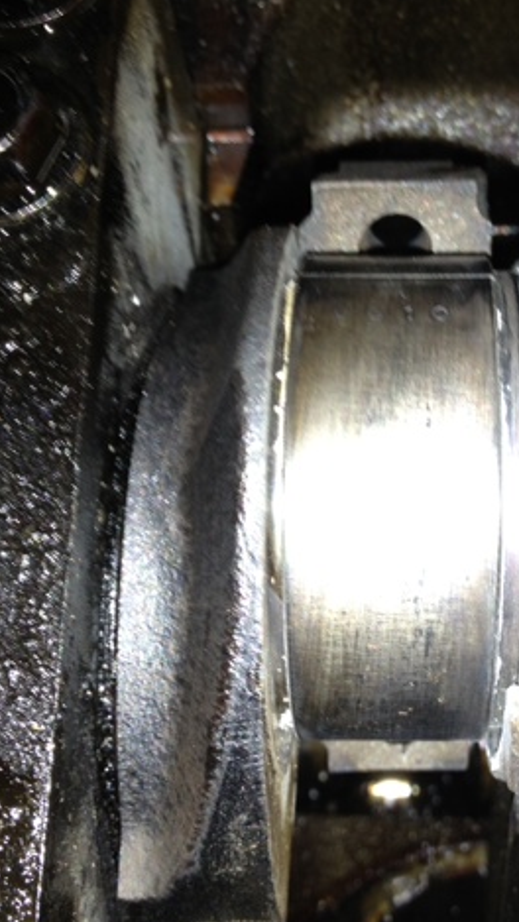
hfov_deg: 22.8
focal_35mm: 52
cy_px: 470
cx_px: 397
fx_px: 1272
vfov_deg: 39.9
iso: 64
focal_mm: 4.3
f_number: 2.4
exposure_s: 1/20
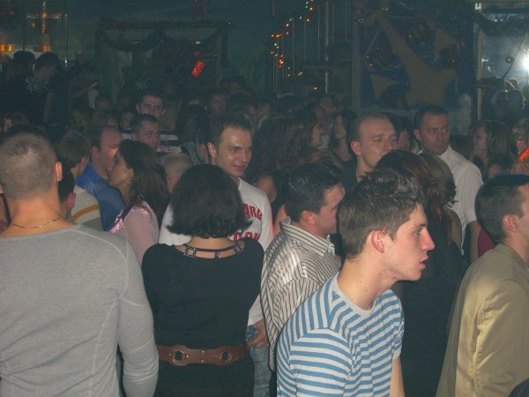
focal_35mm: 68
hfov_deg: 28.6
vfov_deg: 21.6
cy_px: 198
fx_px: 1039
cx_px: 264
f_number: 4
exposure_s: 1/60
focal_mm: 14.2
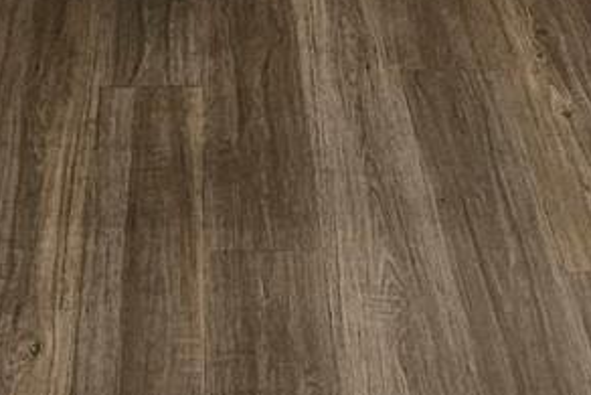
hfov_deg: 27.2
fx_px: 1215
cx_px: 213
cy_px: -628
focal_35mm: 74
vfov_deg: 12.8
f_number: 2.2
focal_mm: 2.2
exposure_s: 1/60
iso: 160
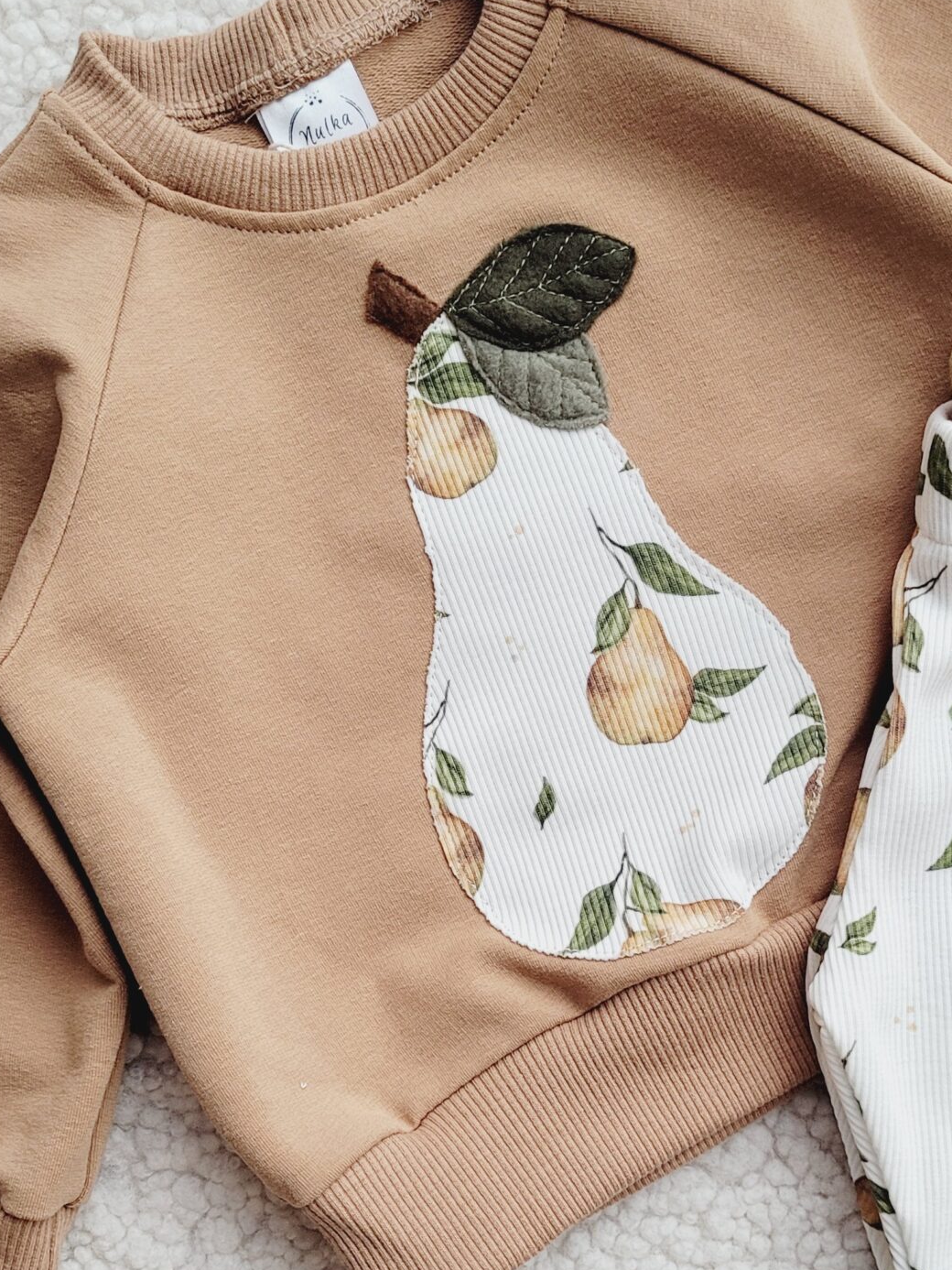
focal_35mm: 48
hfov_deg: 30.1
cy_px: 812
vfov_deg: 39.3
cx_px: 593
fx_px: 1760
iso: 200
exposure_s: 1/100
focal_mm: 5.4
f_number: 1.8
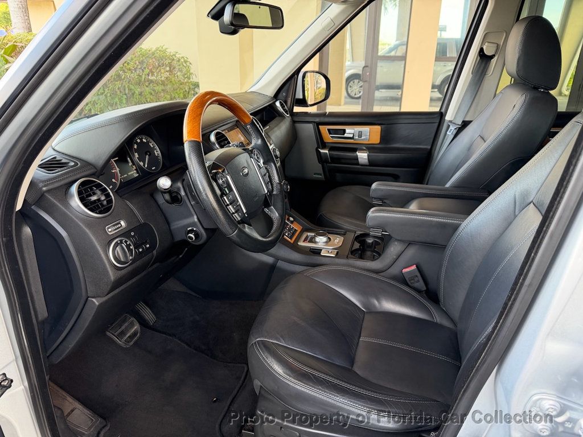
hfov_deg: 71.6
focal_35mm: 24
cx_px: 292
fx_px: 404
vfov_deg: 56.8
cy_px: 218
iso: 200
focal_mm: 6.76
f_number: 1.78
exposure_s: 1/96
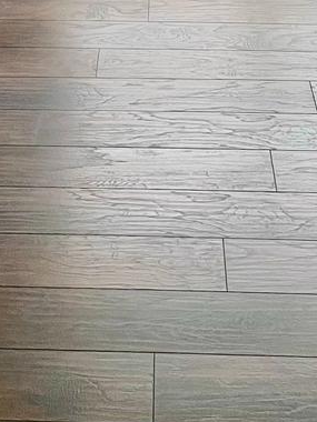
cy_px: -143
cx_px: 105
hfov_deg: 14.1
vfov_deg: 17.4
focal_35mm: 105
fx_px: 1282
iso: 160
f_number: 1.6
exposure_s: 1/60
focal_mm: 4.2
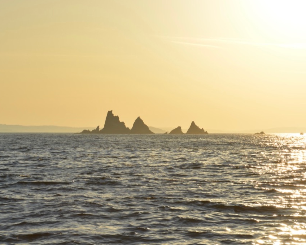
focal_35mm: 162
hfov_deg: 11.9
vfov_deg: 9.6
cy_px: 122
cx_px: 152
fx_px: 1463
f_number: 10
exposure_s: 1/400
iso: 100
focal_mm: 95
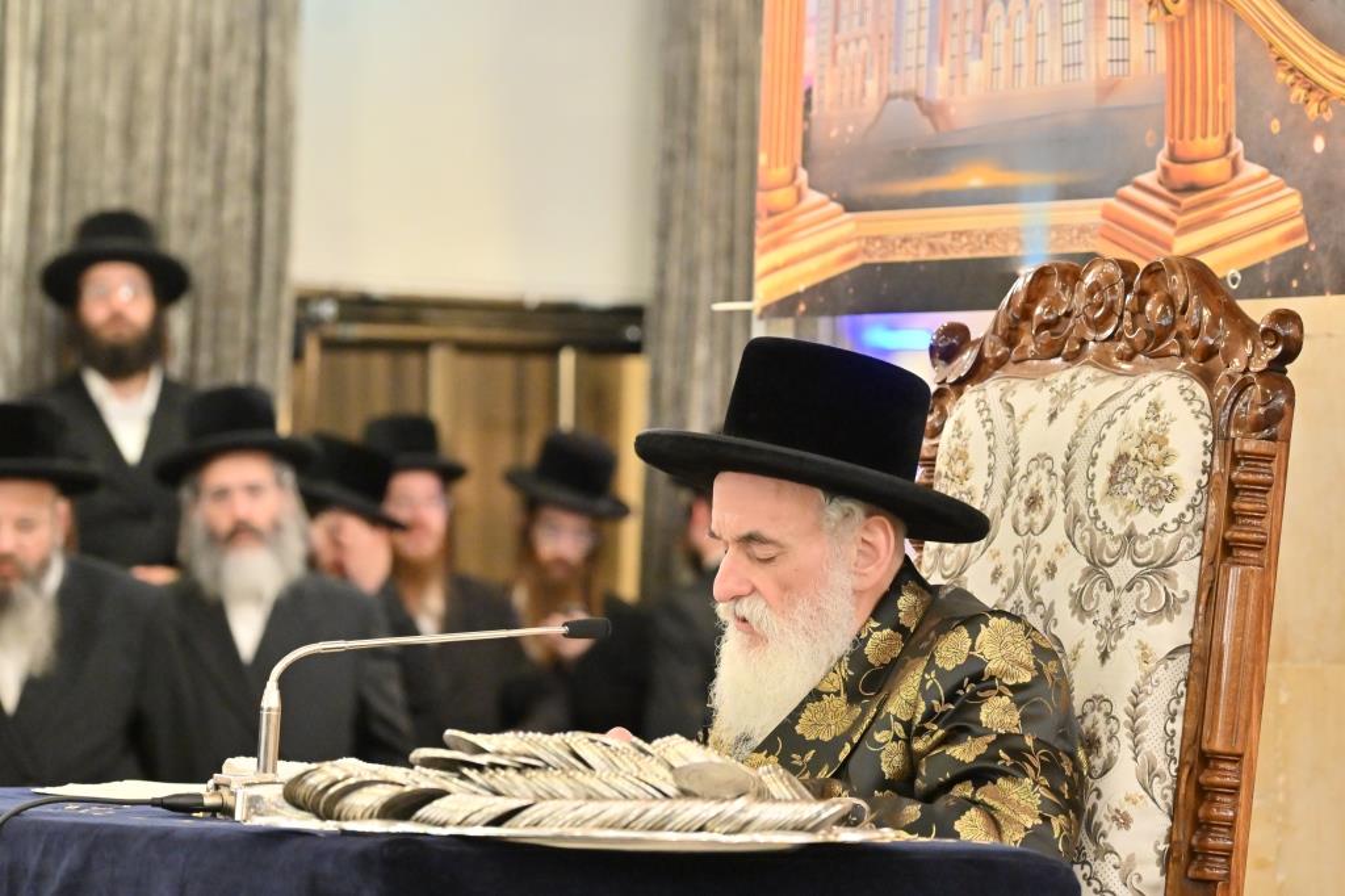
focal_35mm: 180
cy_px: 448
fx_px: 6722
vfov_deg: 7.6
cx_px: 672
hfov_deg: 11.4
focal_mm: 120
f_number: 4
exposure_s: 1/160
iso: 2000
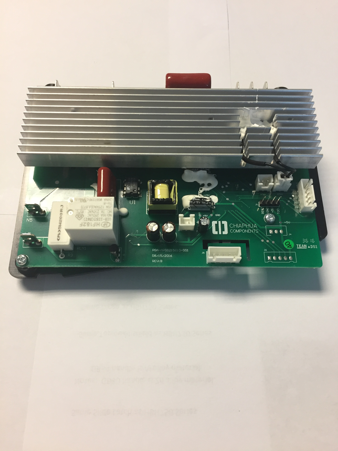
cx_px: 169
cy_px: 226
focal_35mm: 29
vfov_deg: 61.7
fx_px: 378
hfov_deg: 48.2
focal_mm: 4.15
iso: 100
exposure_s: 1/30
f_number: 2.2
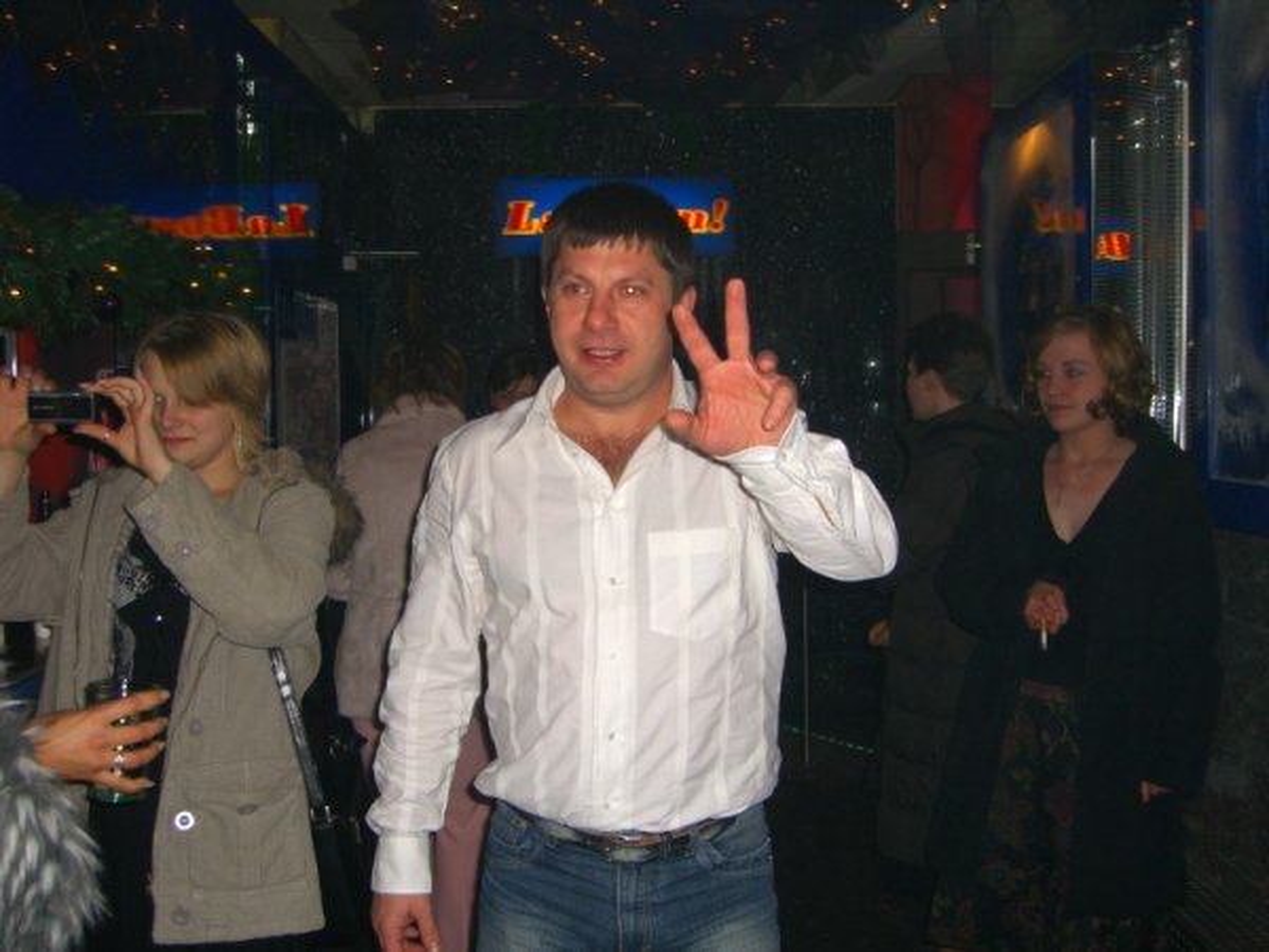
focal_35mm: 38
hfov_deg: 49.0
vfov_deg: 37.7
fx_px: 1393
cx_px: 634
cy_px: 476
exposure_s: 1/60
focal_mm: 7.9
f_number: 2.8
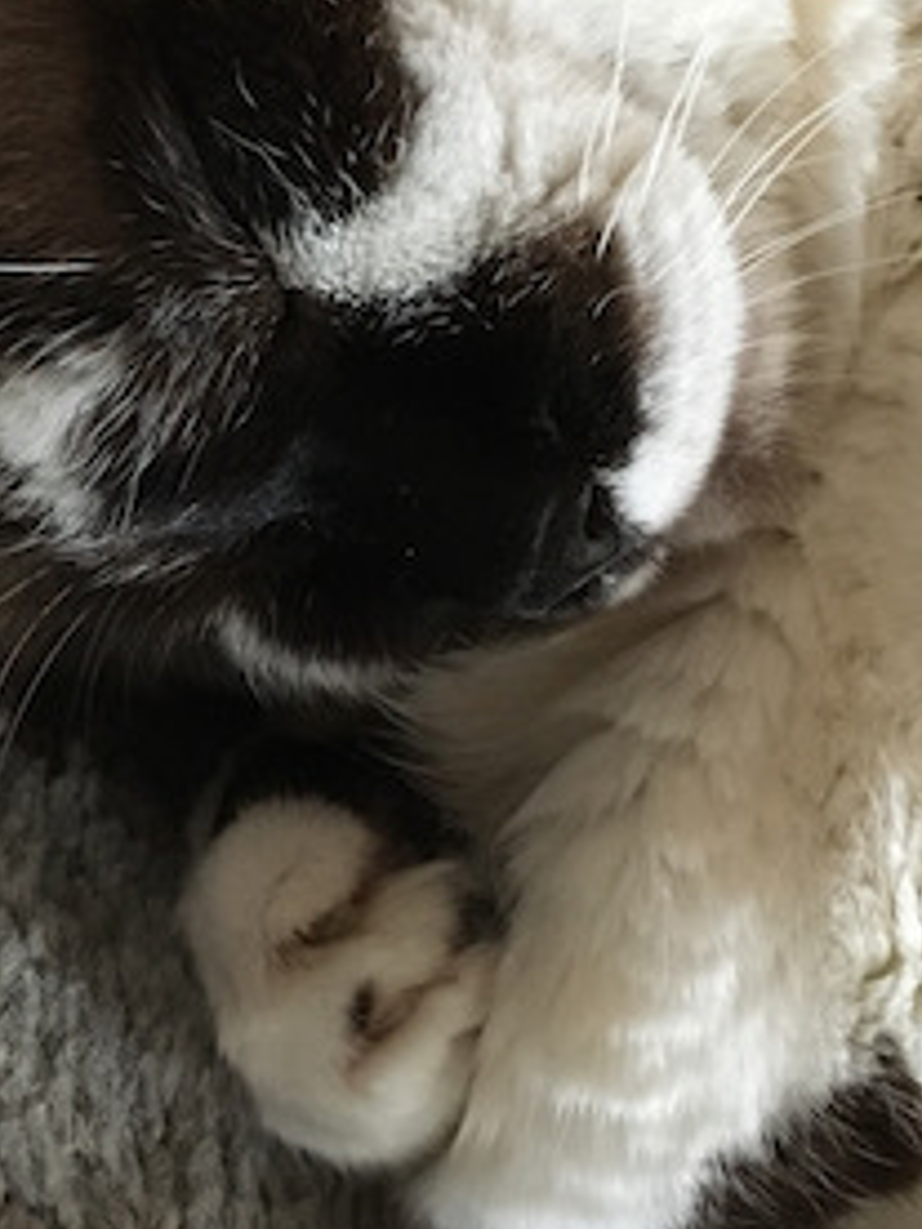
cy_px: 419
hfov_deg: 23.3
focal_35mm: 63
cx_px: 392
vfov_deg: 30.5
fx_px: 2237
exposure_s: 1/15
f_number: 2.2
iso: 250
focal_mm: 4.15
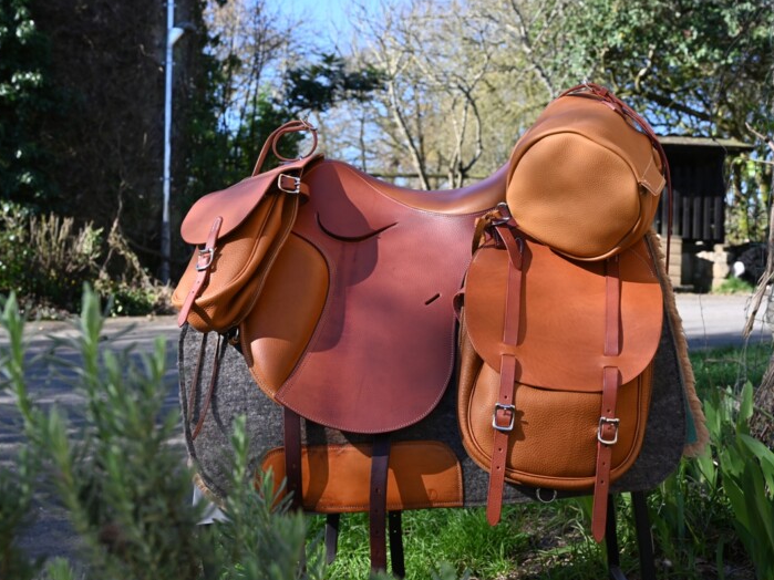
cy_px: 289
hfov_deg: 43.0
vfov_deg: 32.9
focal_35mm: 44
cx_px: 391
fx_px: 984
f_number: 7.1
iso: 160
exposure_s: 1/200
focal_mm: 40
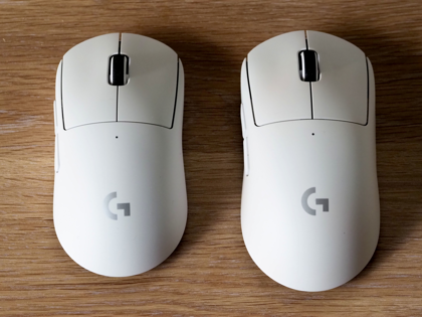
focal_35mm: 120
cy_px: 158
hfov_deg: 16.4
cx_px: 211
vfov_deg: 12.3
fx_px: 1463
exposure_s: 1/125
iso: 2000
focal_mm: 60
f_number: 5.6
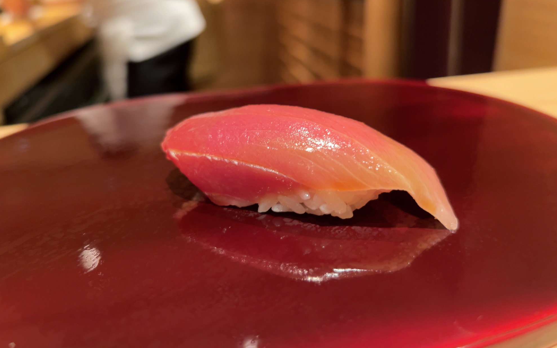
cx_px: 278
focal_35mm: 28
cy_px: 151
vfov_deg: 44.4
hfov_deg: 66.5
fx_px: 425
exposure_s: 1/50
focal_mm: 5.7
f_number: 1.5
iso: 400
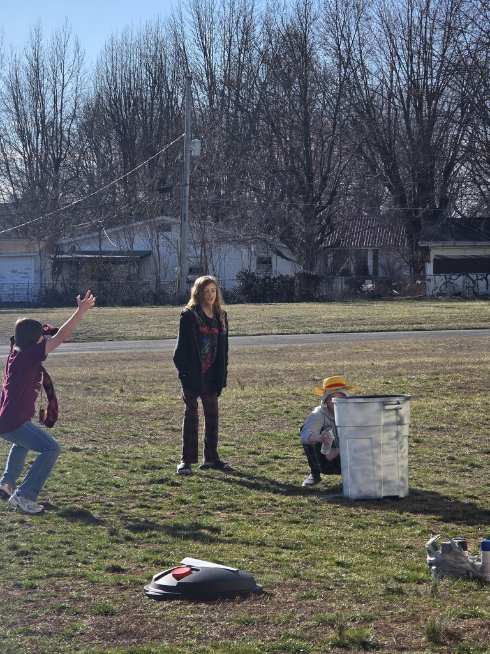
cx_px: 245
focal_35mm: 115
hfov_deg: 12.9
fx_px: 2170
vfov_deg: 17.1
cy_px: 327
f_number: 3.4
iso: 64
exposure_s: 1/1117
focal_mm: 18.6
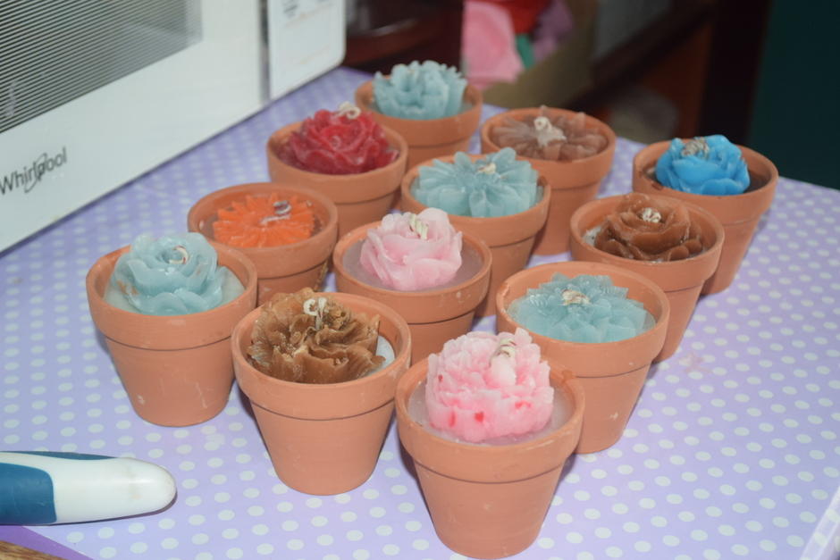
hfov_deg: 33.4
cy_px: 280
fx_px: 1400
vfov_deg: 22.6
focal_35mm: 60
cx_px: 420
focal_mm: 40
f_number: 5.3
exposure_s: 1/60
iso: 1000
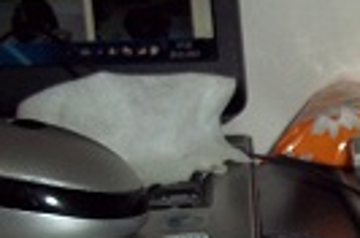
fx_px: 1127
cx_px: 520
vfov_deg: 11.7
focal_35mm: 113
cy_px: 330
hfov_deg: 16.7
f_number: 3.1
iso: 160
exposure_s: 1/30
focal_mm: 6.5
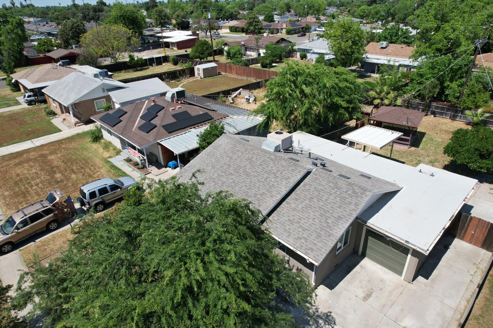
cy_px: 164
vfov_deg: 57.2
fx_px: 301
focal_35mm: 22
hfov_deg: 78.6
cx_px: 246
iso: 120
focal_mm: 8.38
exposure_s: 1/2000
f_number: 2.8
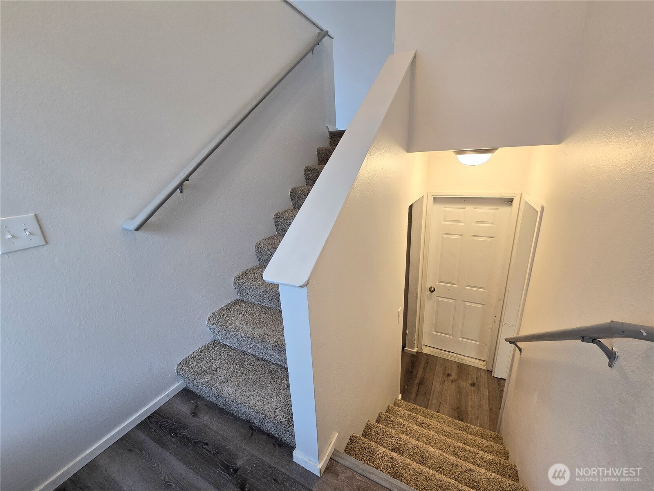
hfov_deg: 106.2
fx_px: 246
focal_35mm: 13
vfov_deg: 89.9
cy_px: 246
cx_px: 327
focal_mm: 2.2
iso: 100
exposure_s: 1/60
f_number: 2.2
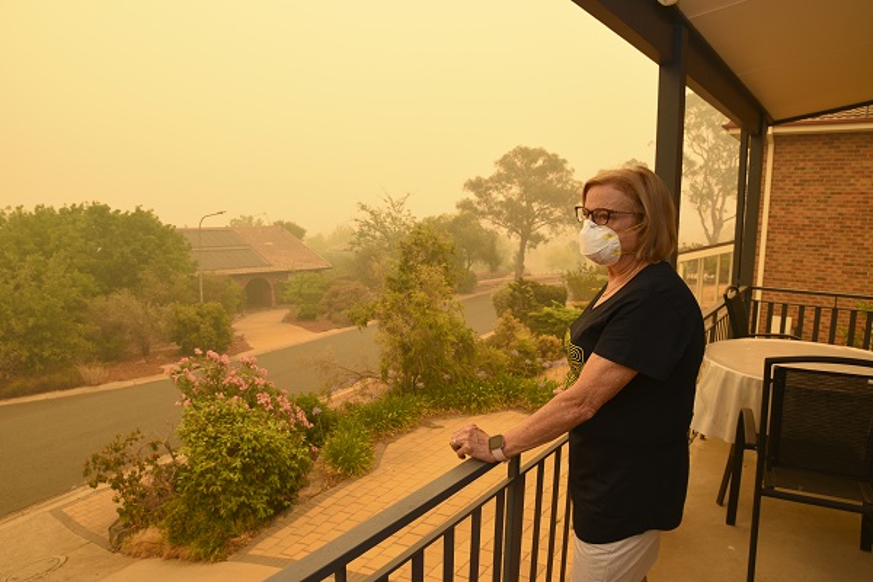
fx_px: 582
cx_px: 436
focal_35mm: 24
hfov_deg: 73.7
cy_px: 291
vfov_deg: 53.1
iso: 125
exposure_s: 1/80
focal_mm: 24
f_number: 9
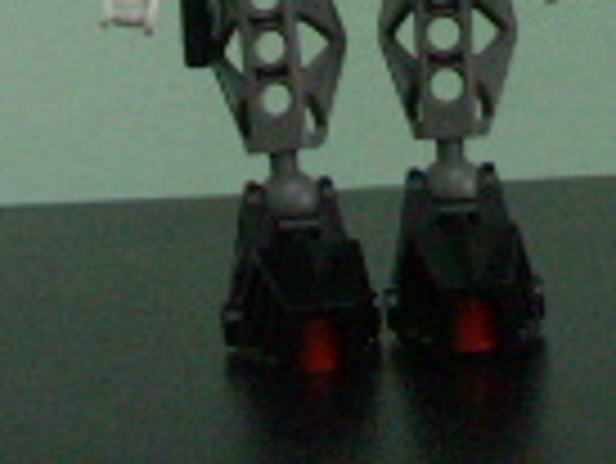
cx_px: 328
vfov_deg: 8.2
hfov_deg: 11.4
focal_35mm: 173
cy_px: -482
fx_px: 3081
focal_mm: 9.53
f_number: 2.8
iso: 200
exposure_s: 1/10
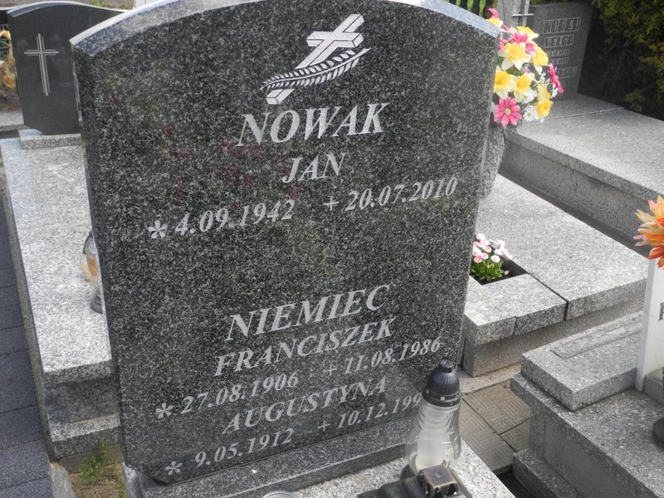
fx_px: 729
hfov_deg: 49.0
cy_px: 249
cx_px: 332
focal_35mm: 38
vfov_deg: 37.7
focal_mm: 8.1
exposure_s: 1/320
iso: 100
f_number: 3.2
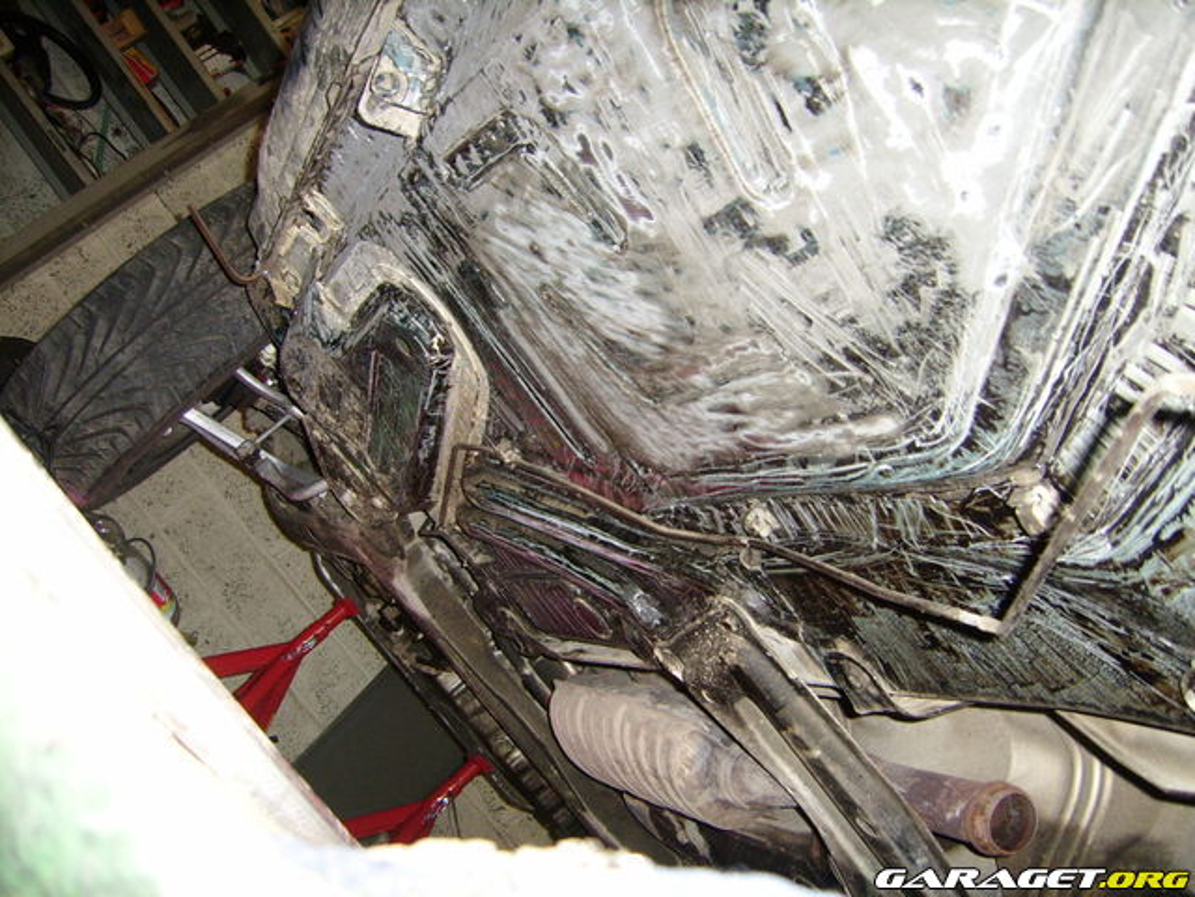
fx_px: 1208
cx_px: 598
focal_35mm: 35
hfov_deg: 52.6
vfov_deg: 40.7
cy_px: 448
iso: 154
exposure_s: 1/30
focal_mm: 5.95
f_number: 2.8
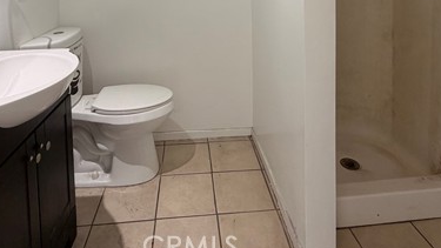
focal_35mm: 26
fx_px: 304
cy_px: -19
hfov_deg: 71.9
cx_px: 212
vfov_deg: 37.7
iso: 80
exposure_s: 1/120
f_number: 2.2
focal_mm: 2.22
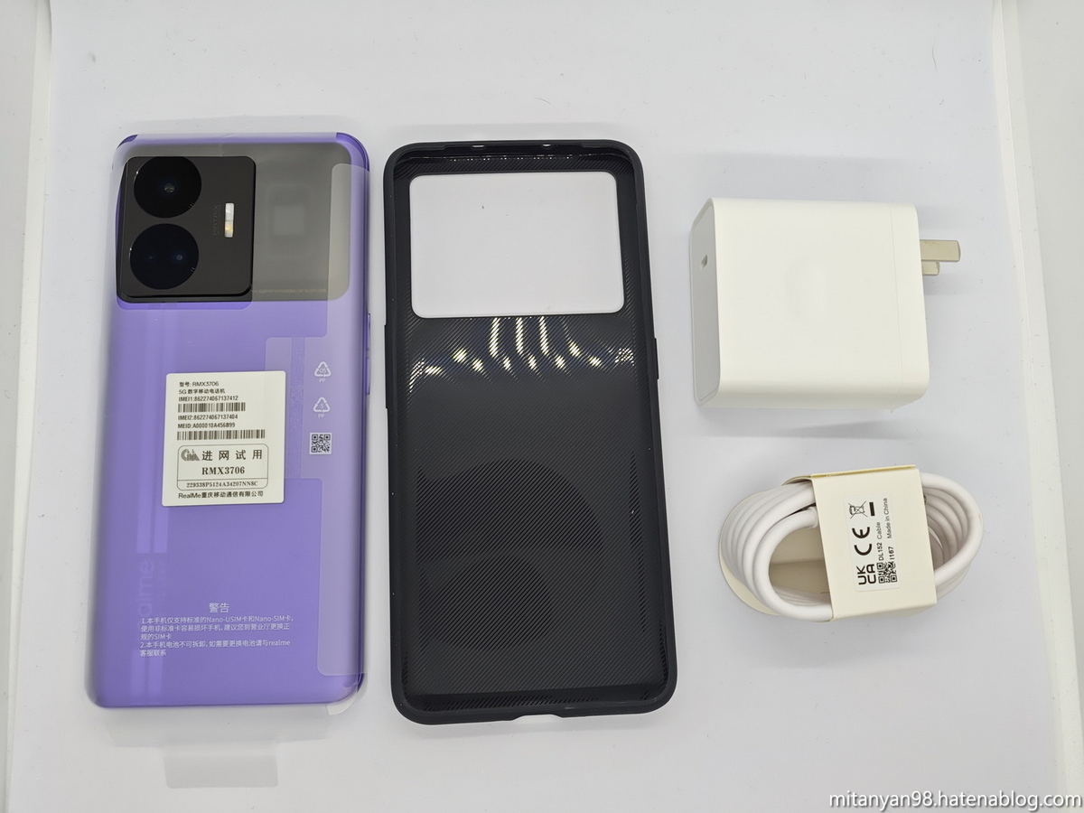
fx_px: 939
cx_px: 542
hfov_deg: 60.0
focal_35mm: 30
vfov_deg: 46.8
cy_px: 406
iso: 200
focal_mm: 8.7
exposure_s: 1/100
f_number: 4
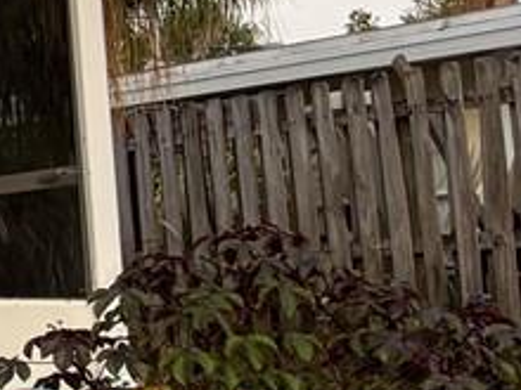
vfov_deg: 7.8
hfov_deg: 8.3
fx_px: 2845
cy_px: -52
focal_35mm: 189
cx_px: -1220
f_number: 1.6
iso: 50
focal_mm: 5.96
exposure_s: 1/121
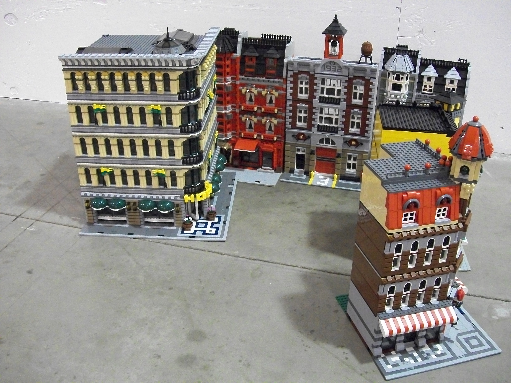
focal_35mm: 36
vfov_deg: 39.7
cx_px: 256
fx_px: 531
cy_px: 192
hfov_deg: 51.4
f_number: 2.7
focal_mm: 6
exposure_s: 1/40
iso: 640
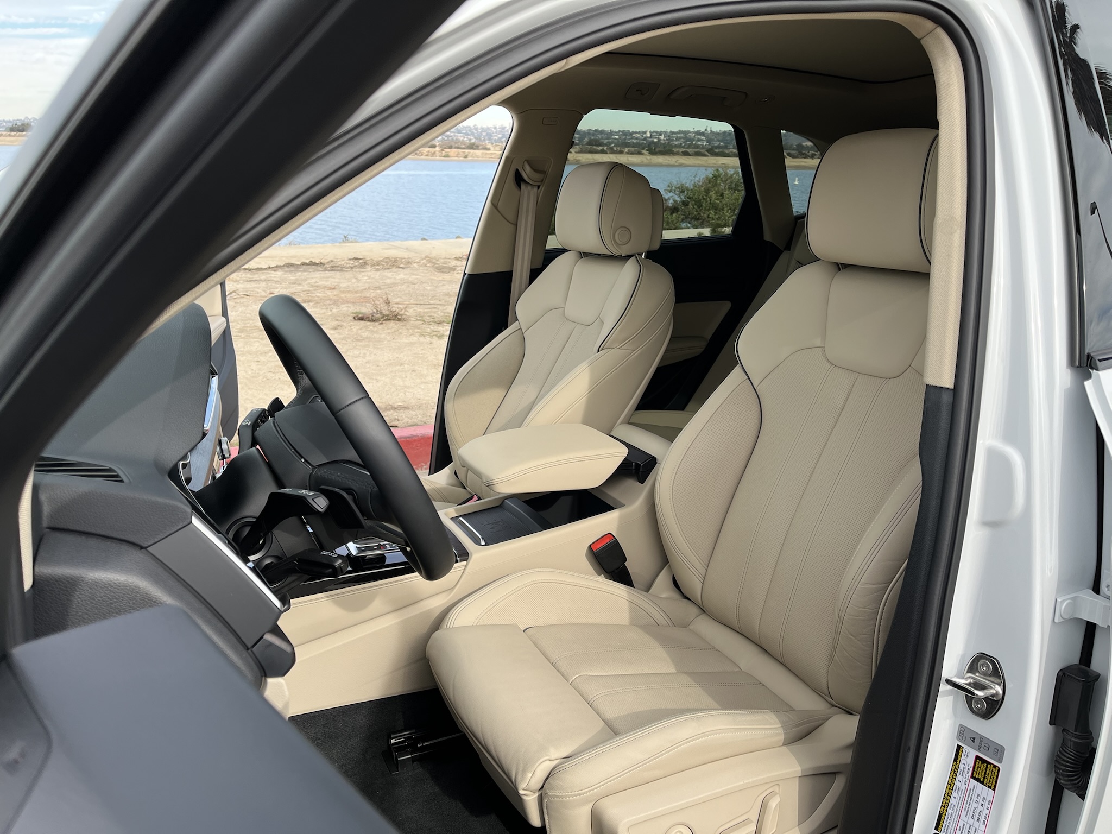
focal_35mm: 26
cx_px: 556
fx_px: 835
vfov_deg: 53.1
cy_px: 417
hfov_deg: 67.3
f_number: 1.6
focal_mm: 5.1
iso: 50
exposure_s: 1/821
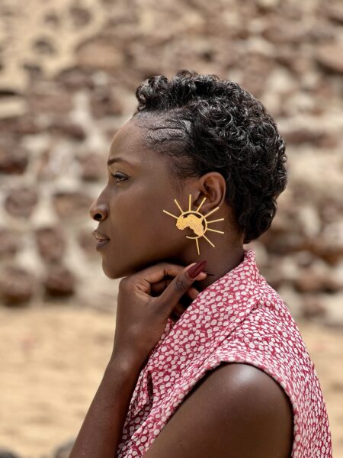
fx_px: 1017
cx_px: 172
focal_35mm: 77
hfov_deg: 19.1
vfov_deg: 25.3
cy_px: 229
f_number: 2.8
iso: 32
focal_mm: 9
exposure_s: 1/204
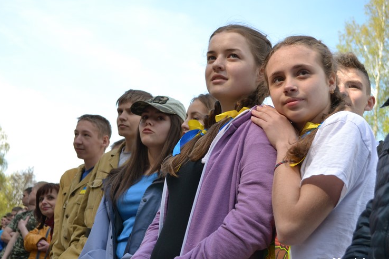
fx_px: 562
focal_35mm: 52
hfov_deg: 38.2
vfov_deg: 26.0
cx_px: 199
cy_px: 133
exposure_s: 1/640
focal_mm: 32
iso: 400
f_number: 4.8
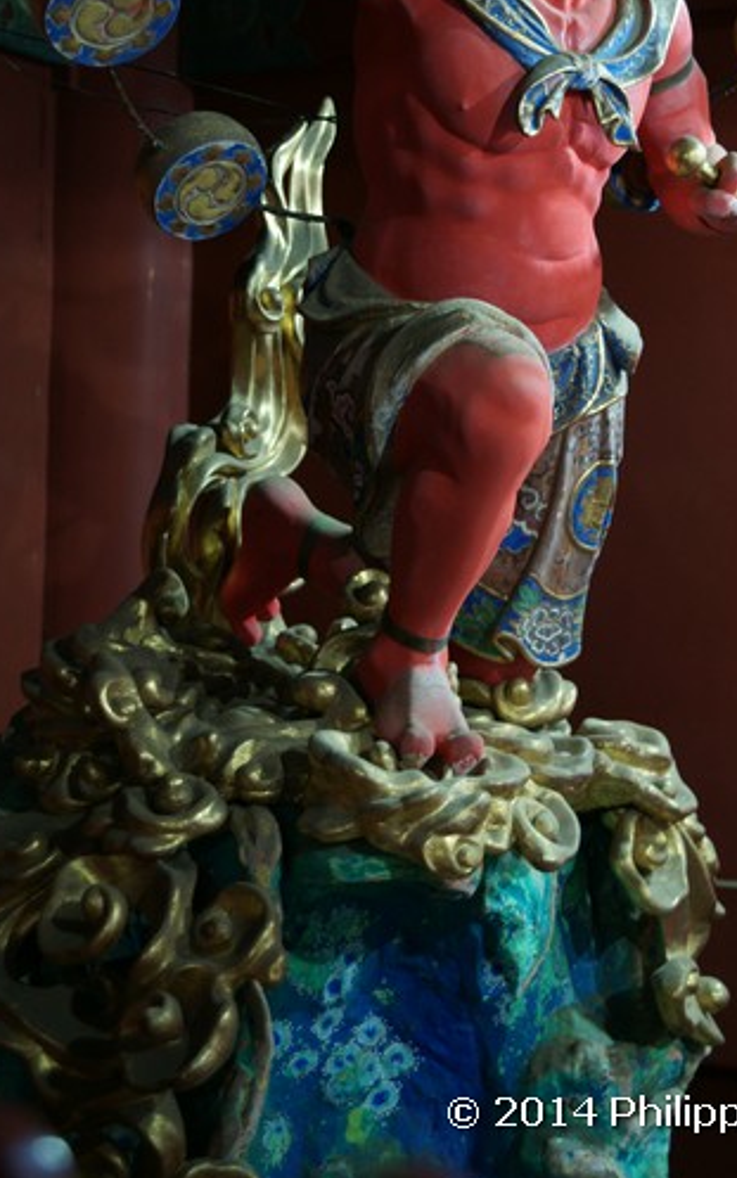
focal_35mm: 63
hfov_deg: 20.5
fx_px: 2023
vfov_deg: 31.8
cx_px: 536
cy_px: 282
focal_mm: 40
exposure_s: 1/13
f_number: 2.8
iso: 400
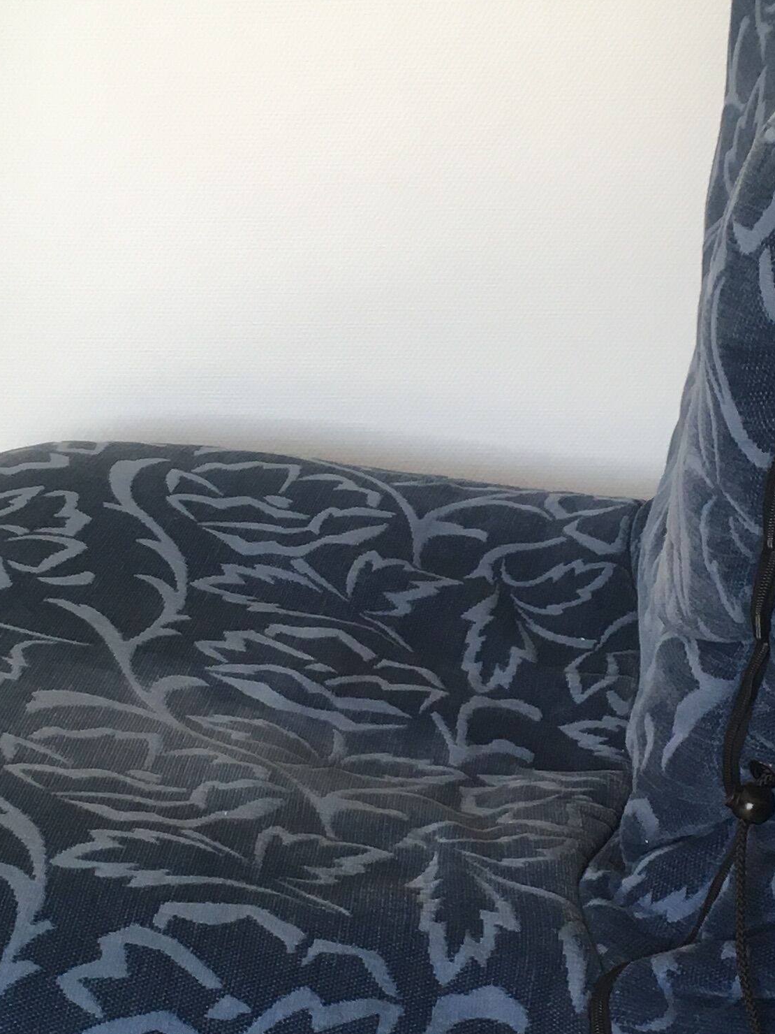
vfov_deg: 24.7
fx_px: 2358
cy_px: 641
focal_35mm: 79
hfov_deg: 18.6
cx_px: 504
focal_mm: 4.15
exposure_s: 1/40
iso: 25
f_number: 2.2
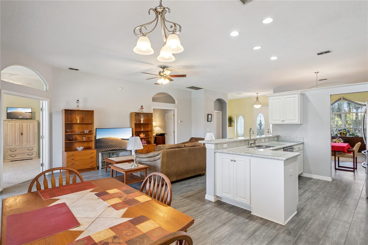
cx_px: 184
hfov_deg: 90.0
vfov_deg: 67.4
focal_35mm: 18
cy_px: 122
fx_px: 184
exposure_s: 1/40
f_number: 9
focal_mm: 18
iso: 1250
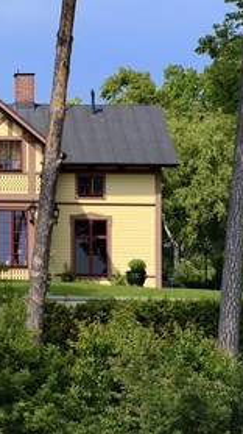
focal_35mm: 317
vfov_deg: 6.8
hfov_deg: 3.8
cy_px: 217
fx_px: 3638
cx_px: -72
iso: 200
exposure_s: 1/320
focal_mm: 200
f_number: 11
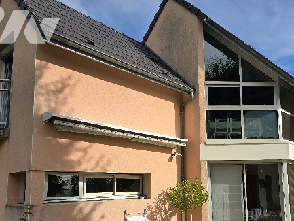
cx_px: 191
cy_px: 155
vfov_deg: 41.0
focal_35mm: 34
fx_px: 289
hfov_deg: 53.1
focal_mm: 6.3
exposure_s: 1/981
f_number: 1.7
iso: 12
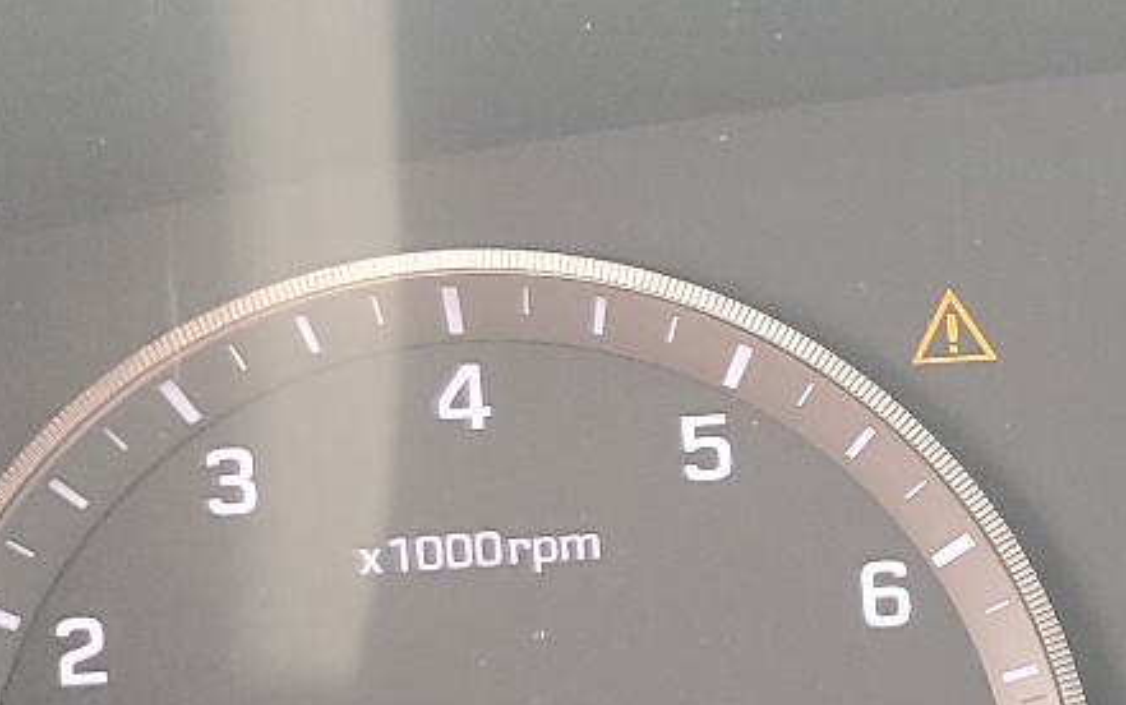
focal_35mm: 100
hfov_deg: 19.4
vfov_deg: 13.0
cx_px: 1415
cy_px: 547
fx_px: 3070
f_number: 1.5
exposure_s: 1/60.2
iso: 82
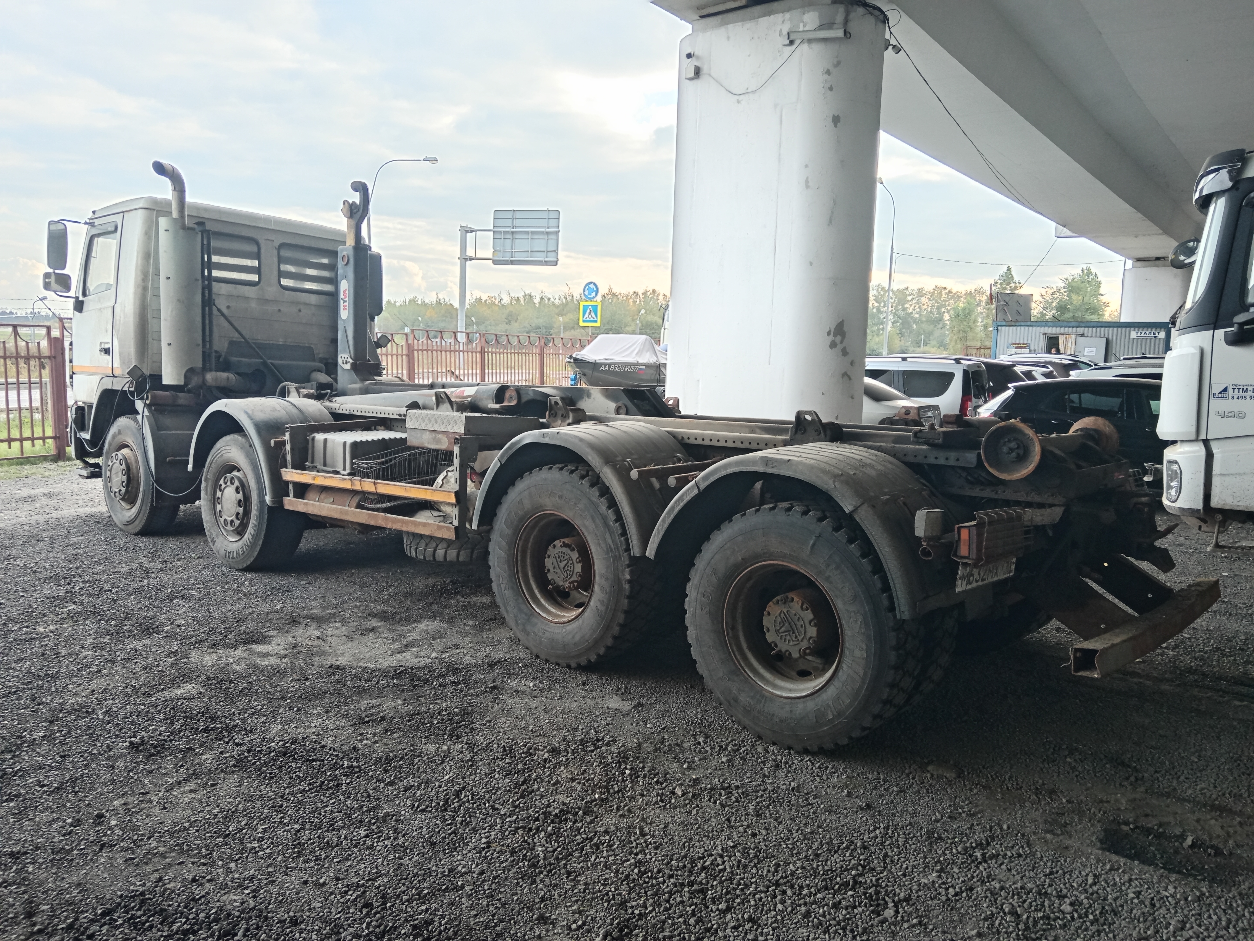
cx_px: 627
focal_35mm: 27
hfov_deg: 65.3
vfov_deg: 51.4
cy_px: 470
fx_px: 978
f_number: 1.9
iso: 311
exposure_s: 1/100
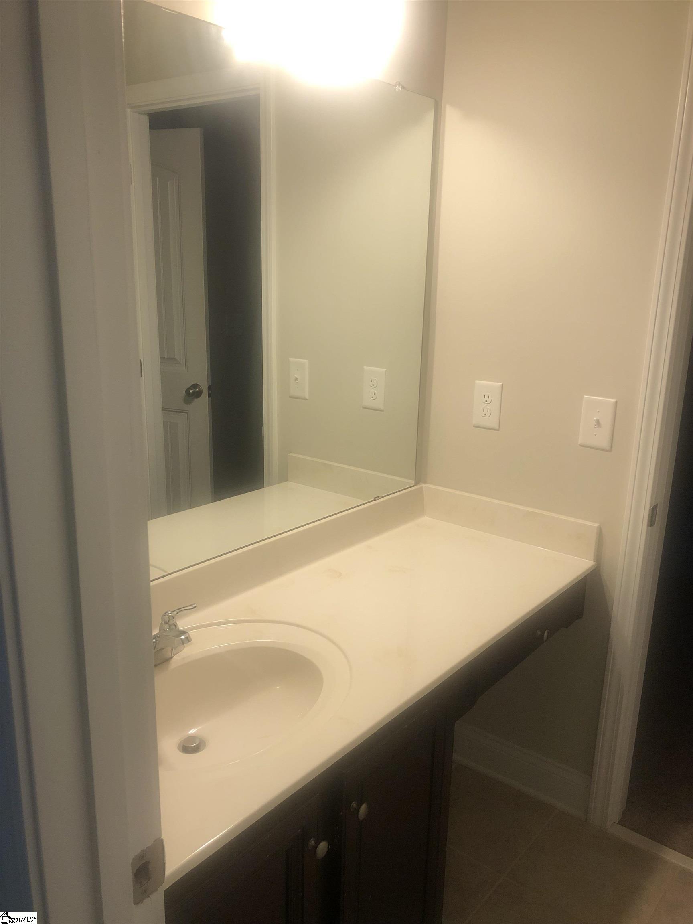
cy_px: 462
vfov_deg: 63.4
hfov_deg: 49.7
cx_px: 346
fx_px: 747
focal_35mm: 28
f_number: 1.8
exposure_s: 1/30
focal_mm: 4
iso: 25
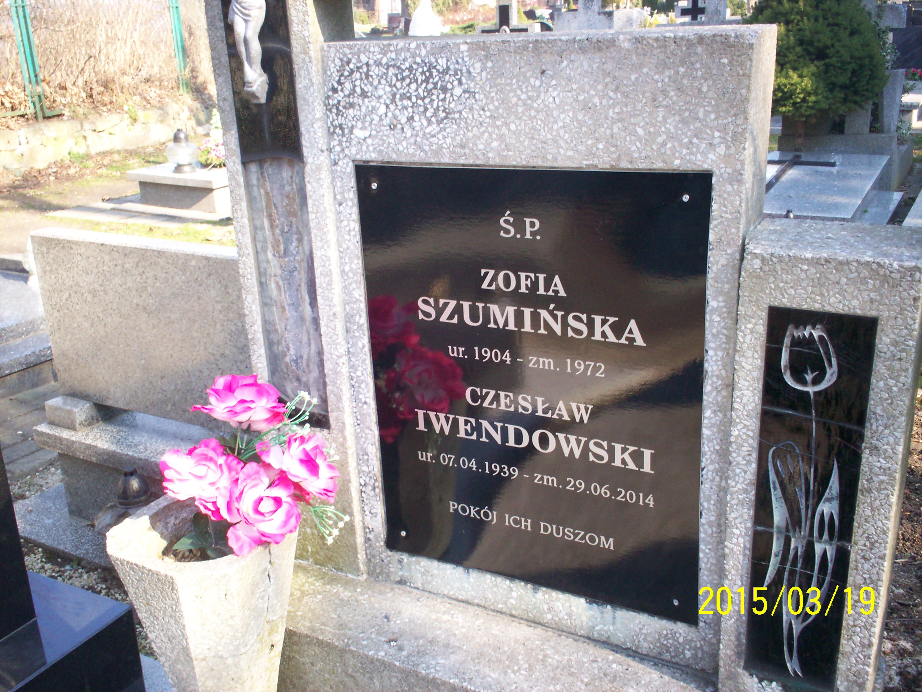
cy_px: 346
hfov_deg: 51.4
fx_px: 959
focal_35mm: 36
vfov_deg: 39.7
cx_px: 461
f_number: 4.5
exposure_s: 1/80.6
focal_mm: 6
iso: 140
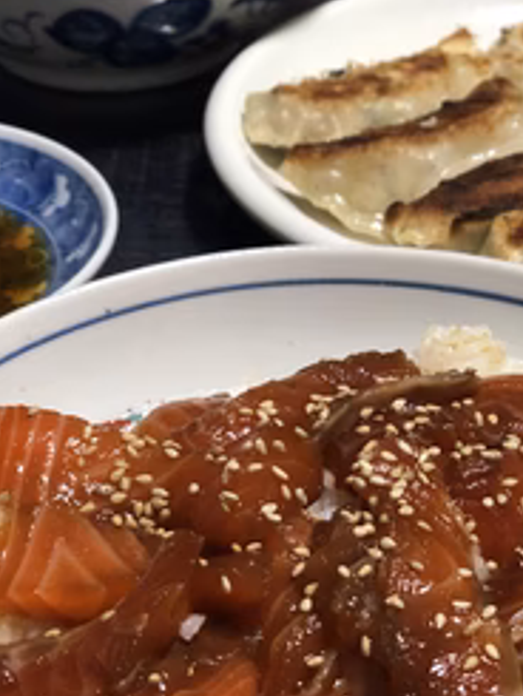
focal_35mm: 85
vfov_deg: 23.0
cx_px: 324
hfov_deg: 17.4
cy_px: 386
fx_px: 1711
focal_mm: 6
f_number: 2.4
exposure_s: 1/30
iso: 125
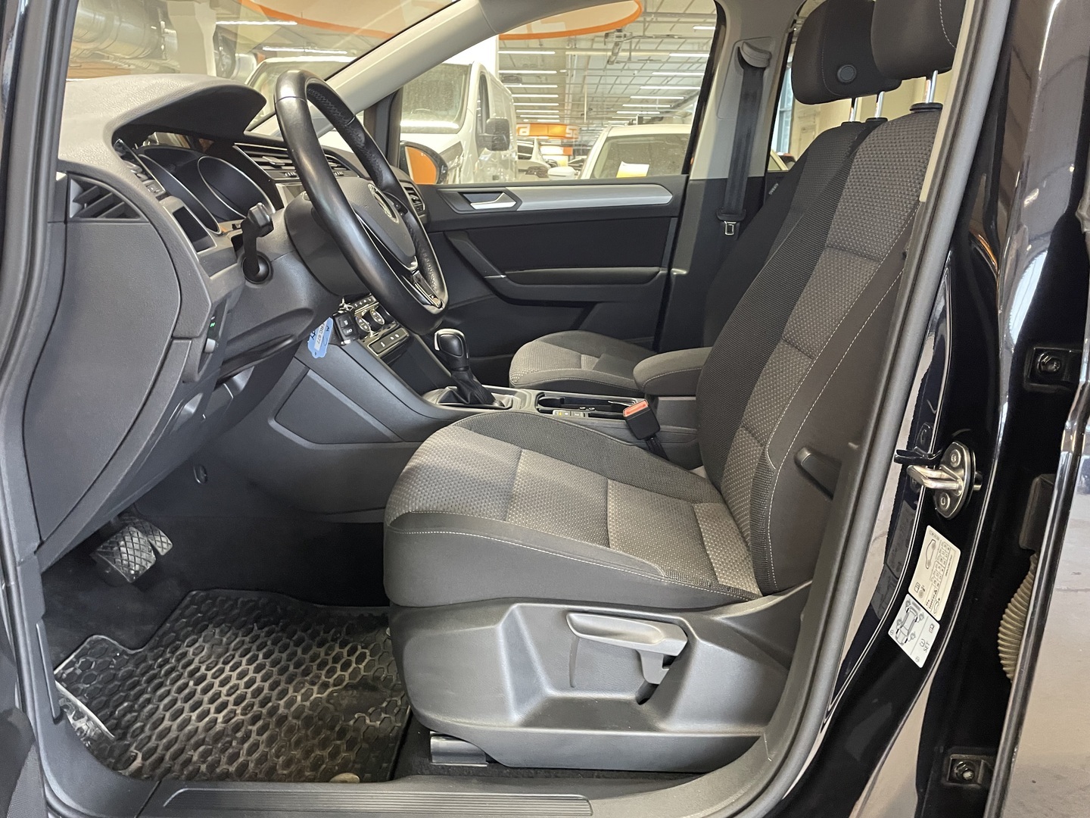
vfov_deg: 53.1
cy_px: 409
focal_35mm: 26
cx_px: 545
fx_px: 819
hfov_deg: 67.3
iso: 400
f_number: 1.6
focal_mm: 4.2
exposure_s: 1/32
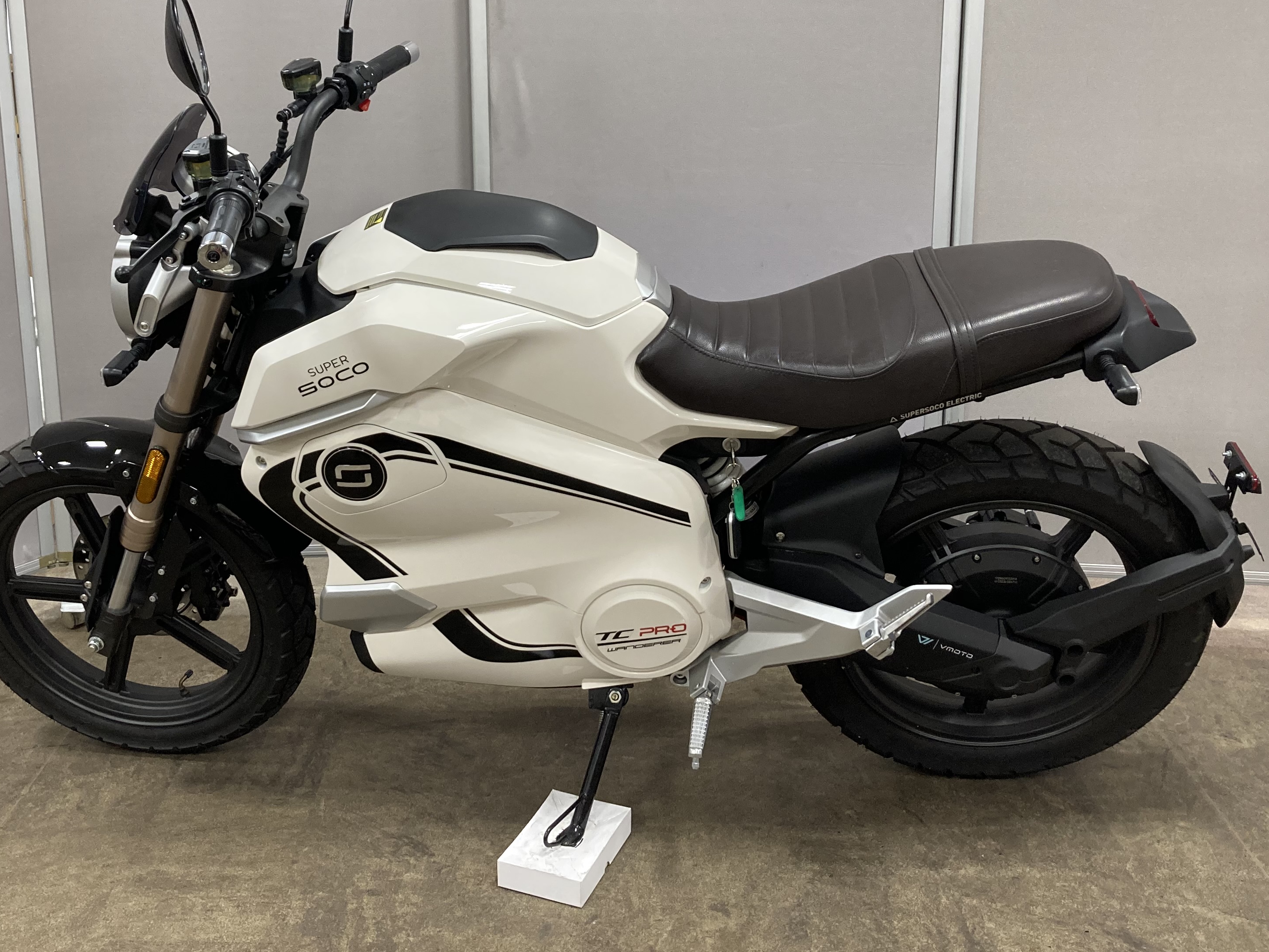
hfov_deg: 47.8
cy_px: 315
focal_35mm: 39
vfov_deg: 36.4
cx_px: 564
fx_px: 1430
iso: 80
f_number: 1.8
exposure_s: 1/60
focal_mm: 3.99
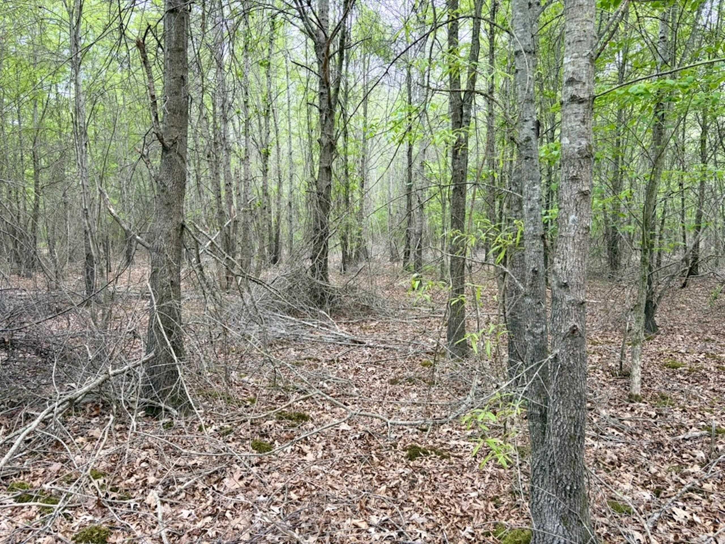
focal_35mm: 26
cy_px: 272
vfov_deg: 53.1
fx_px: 545
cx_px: 362
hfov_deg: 67.3
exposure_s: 1/121
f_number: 1.6
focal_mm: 5.96
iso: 64
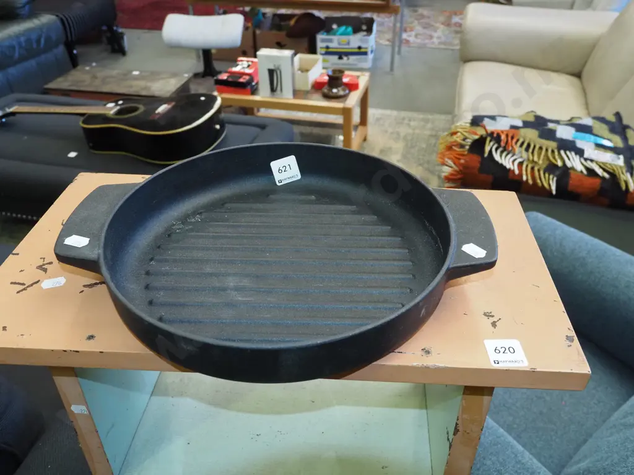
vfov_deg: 46.8
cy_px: 238
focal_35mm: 30
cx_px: 317
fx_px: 549
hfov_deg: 60.0
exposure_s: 1/160
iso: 2500
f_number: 5.6
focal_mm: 15
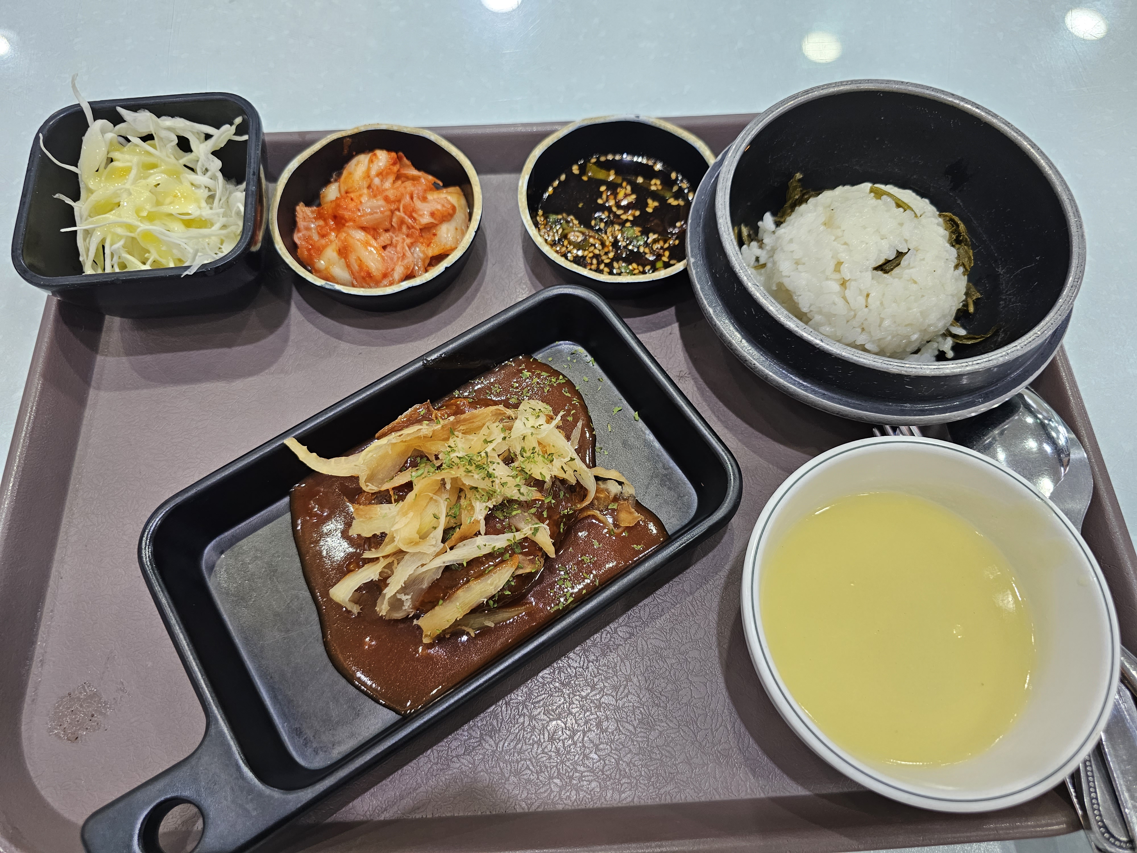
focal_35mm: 23
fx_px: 755
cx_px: 568
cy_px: 426
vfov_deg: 58.9
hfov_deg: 73.9
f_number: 1.7
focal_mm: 6.3
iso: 160
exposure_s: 1/120
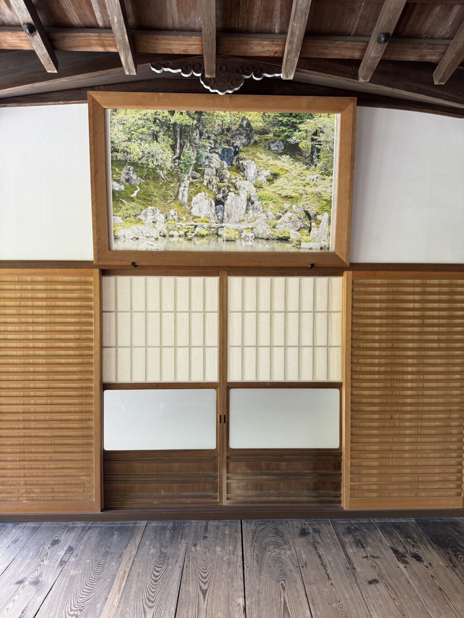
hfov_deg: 56.8
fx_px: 429
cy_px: 309
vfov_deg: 71.6
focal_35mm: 24
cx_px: 232
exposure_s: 1/60
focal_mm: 6.76
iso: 250
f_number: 1.78
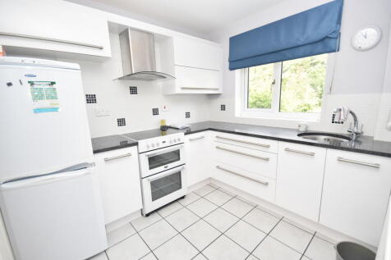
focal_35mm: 15
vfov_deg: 77.3
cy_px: 130
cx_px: 196
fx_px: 163
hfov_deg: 100.4
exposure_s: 1/200
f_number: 5
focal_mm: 10
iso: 800
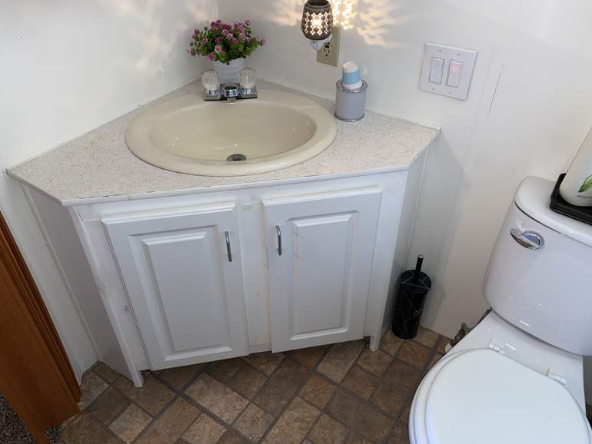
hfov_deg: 65.3
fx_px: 462
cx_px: 295
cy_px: 222
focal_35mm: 27
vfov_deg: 51.4
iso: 40
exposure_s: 1/15
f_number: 1.8
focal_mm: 4.25
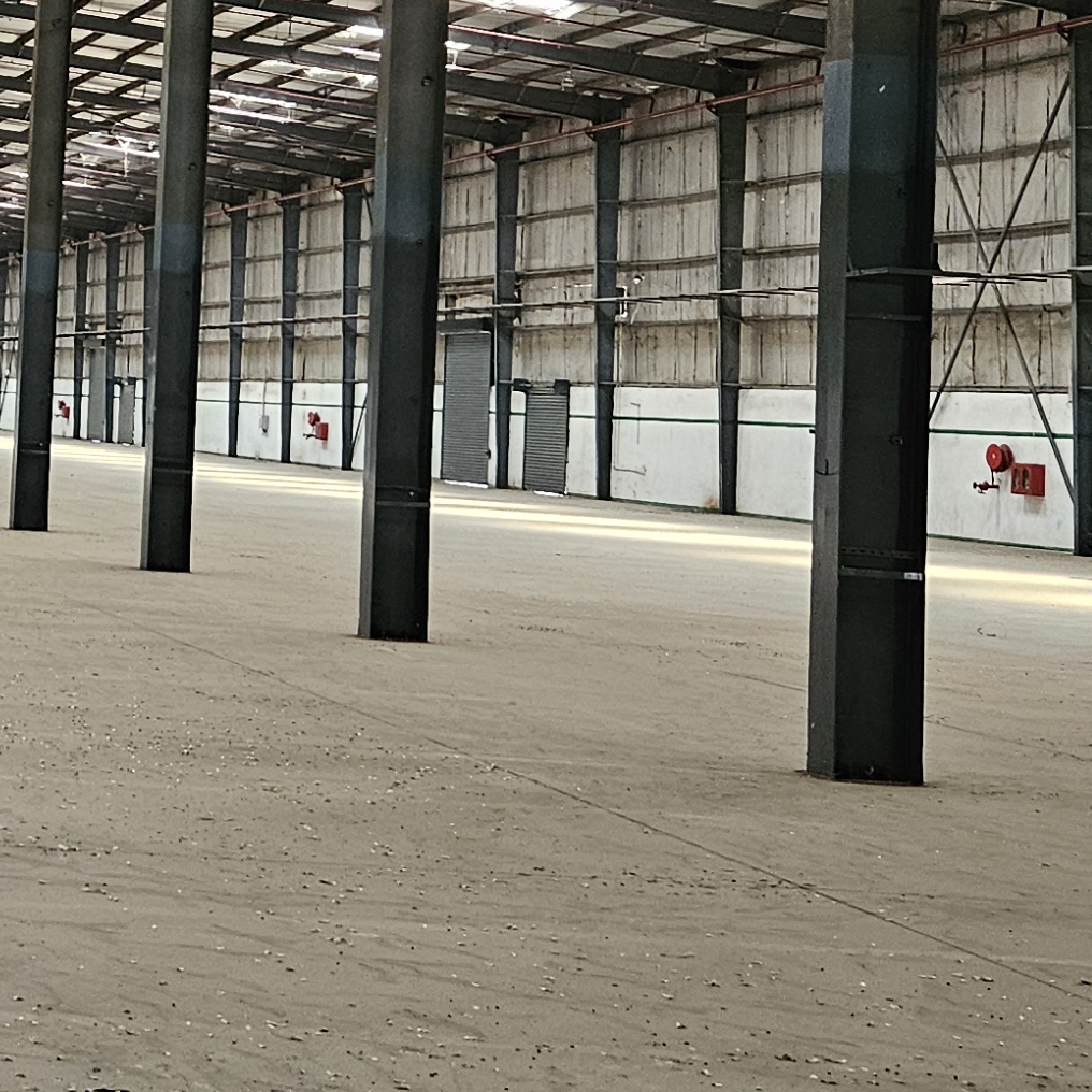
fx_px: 2855
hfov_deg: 20.0
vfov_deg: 21.3
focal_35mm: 80
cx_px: -303
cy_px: 175
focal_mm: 5.4
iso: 250
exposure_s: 1/100
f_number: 1.8
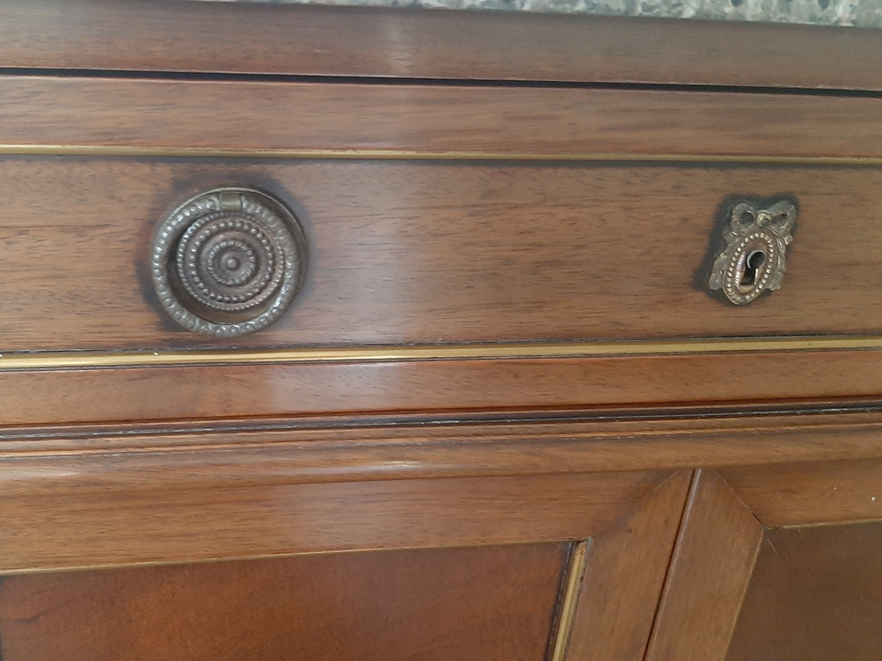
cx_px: 329
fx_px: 866
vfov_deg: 41.8
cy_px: 335
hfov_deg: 53.3
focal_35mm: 34
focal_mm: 3.93
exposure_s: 1/25
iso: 320
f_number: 1.7
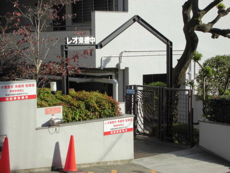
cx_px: 115
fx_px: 551
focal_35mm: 83
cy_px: 86
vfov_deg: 17.8
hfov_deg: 23.6
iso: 100
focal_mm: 14.9
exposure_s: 1/200
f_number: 6.7
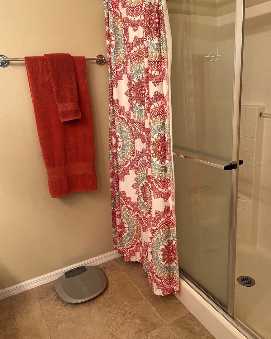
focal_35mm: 28
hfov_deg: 51.5
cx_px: 135
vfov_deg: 62.2
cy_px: 162
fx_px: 281
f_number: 1.6
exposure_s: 1/60
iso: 160
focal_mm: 5.1
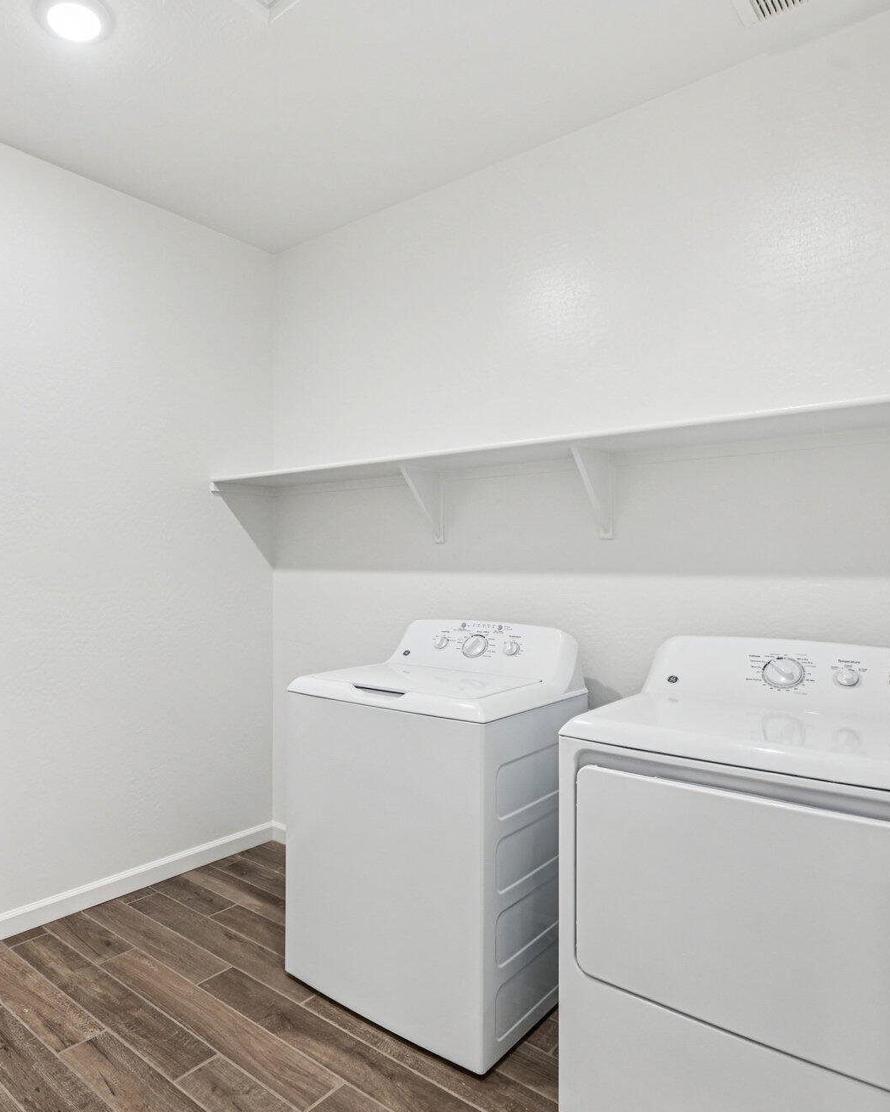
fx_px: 724
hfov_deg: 61.0
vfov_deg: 75.0
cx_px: 268
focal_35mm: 22
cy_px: 573
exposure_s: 1/15
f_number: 9
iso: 400
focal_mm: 15
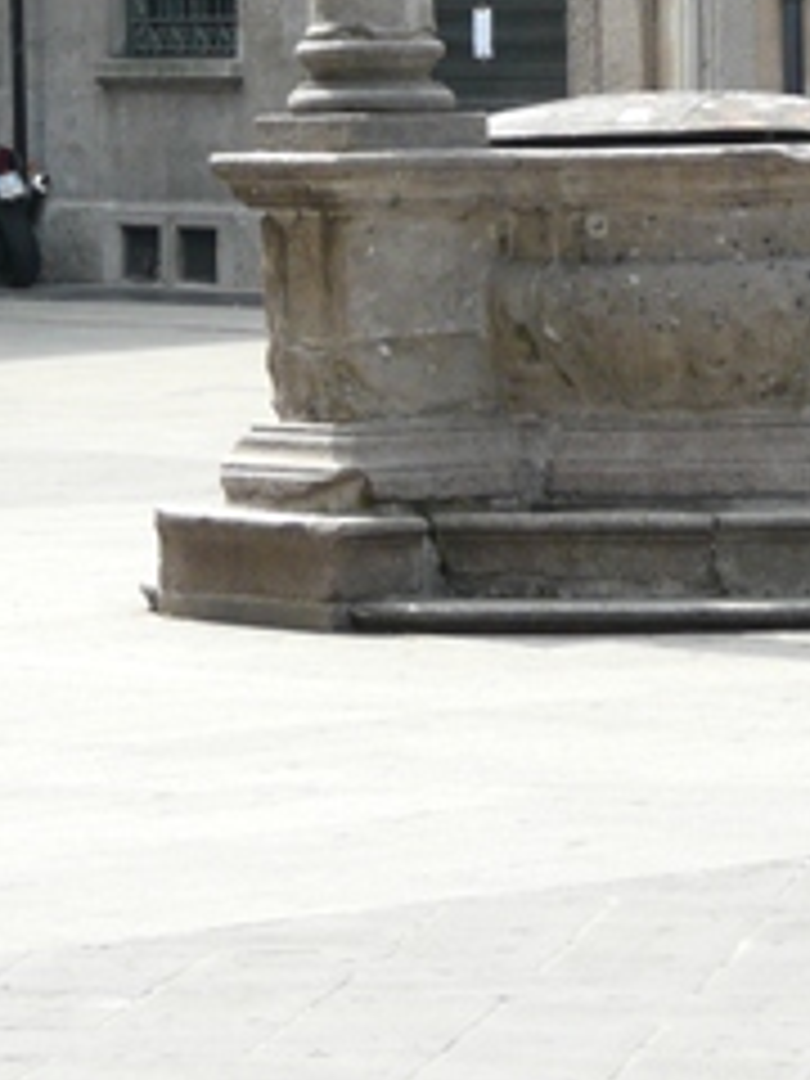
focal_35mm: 225
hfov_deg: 6.6
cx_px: 540
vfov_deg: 8.6
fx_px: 7020
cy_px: -385
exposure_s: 1/160
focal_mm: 13.3
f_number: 4
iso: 100
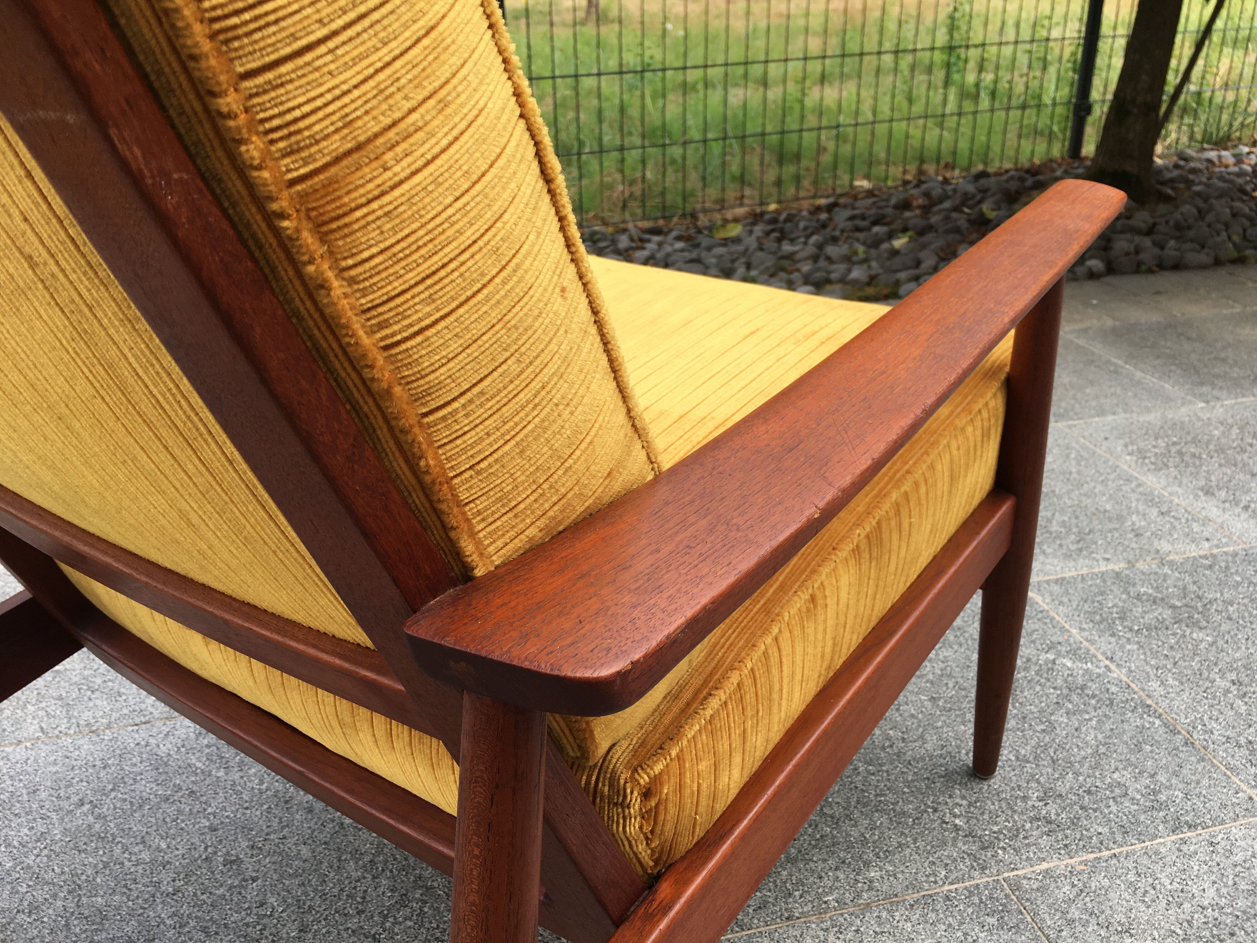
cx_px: 628
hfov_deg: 61.7
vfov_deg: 48.2
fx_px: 1053
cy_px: 472
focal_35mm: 29
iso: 25
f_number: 2.2
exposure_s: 1/437
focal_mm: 4.15
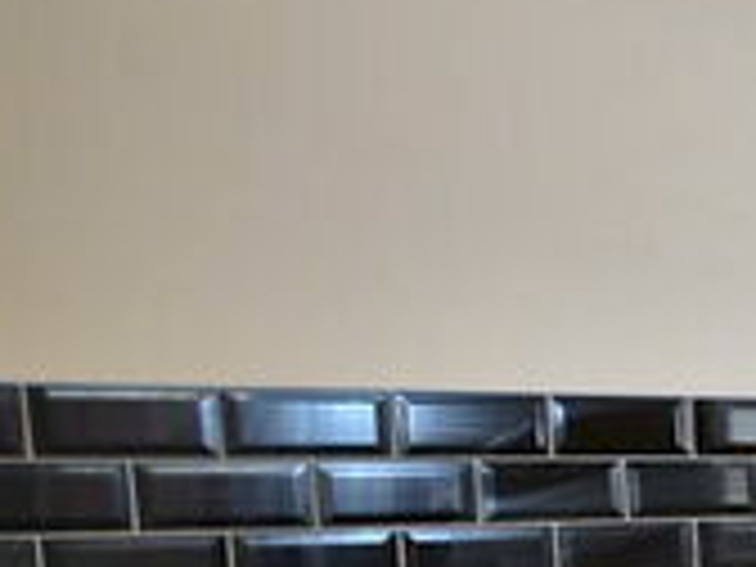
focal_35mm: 60
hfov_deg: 20.1
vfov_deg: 23.0
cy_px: 626
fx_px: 1310
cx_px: 1444
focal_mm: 10
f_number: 4
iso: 100
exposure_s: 1/30
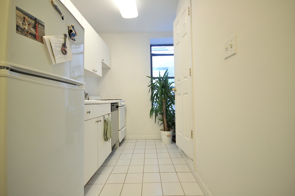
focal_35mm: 16
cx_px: 148
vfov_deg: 71.9
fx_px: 135
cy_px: 98
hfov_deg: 95.0
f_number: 4.2
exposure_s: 1/30
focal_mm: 11
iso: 800
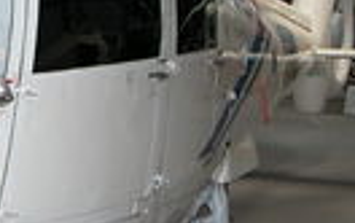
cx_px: -46
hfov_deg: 17.9
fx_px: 1085
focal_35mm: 112
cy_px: 30
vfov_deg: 11.7
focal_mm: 8.9
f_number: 2.8
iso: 200
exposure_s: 1/60
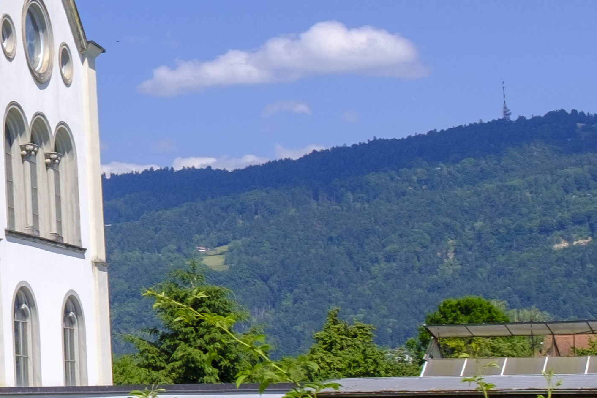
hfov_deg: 15.6
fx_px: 1758
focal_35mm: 106
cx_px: -571
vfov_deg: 12.9
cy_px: 153
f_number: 7.1
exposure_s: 1/750
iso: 200
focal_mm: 16
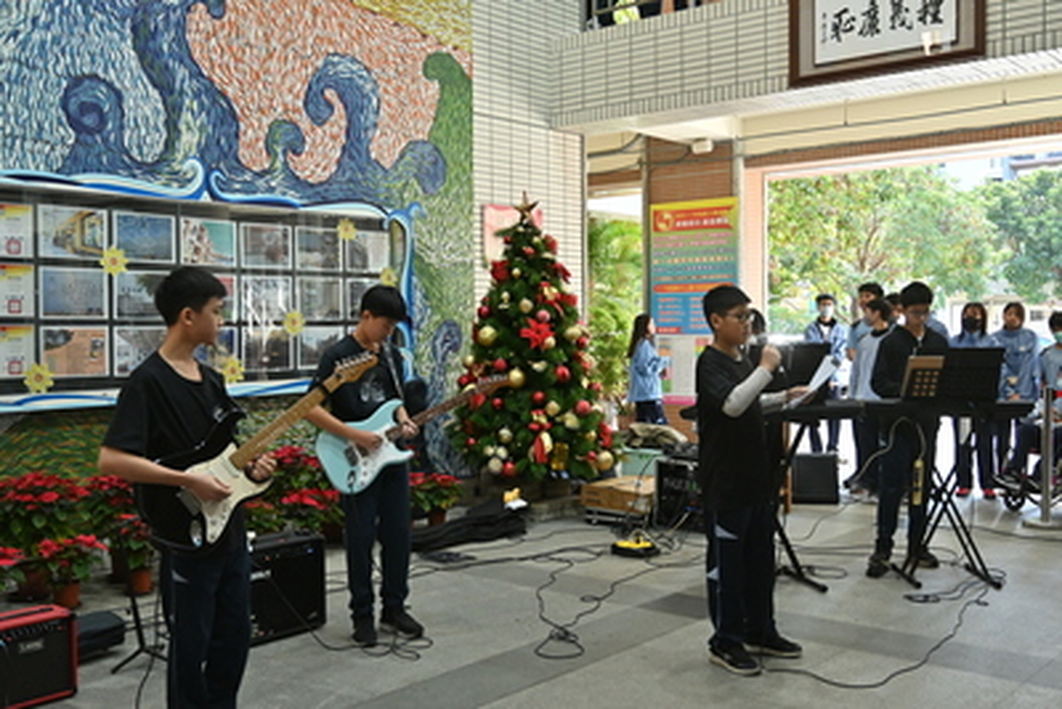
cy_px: 354
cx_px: 531
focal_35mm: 36
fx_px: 1062
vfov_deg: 36.9
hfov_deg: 53.1
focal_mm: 24
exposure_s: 1/320
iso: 1000
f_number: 4
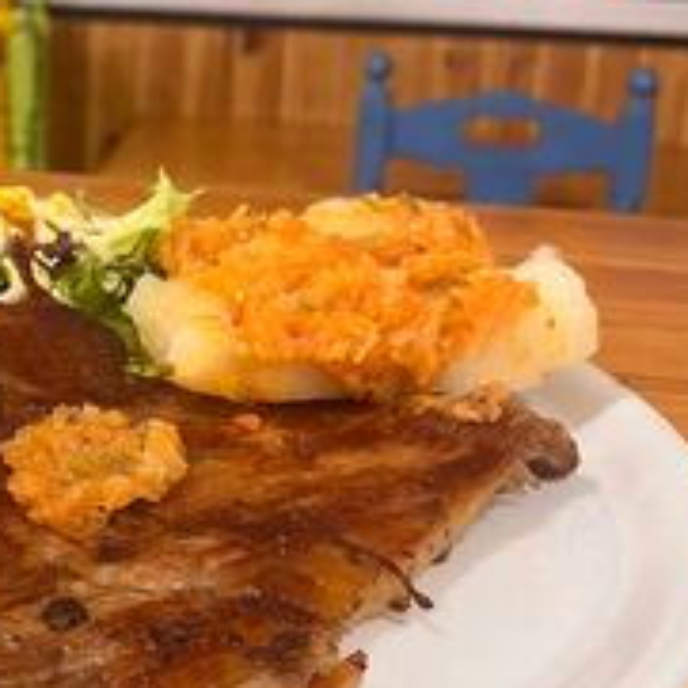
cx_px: 129
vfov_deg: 31.4
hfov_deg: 30.8
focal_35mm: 54
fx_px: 1214
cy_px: 239
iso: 200
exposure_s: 1/50
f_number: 1.6
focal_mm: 5.1
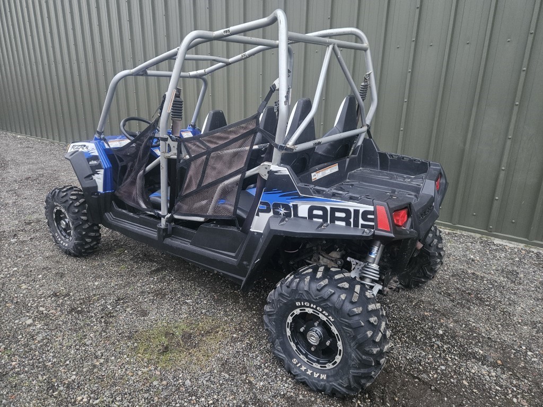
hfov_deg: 73.9
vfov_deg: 58.9
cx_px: 272
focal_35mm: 23
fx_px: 361
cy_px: 204
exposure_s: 1/25
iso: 640
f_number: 1.8
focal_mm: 5.4
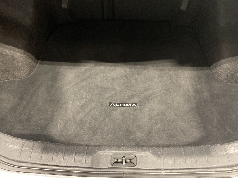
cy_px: 89
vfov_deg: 48.2
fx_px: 199
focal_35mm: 29
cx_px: 119
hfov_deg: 61.7
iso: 400
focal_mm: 3
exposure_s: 1/30
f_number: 1.8
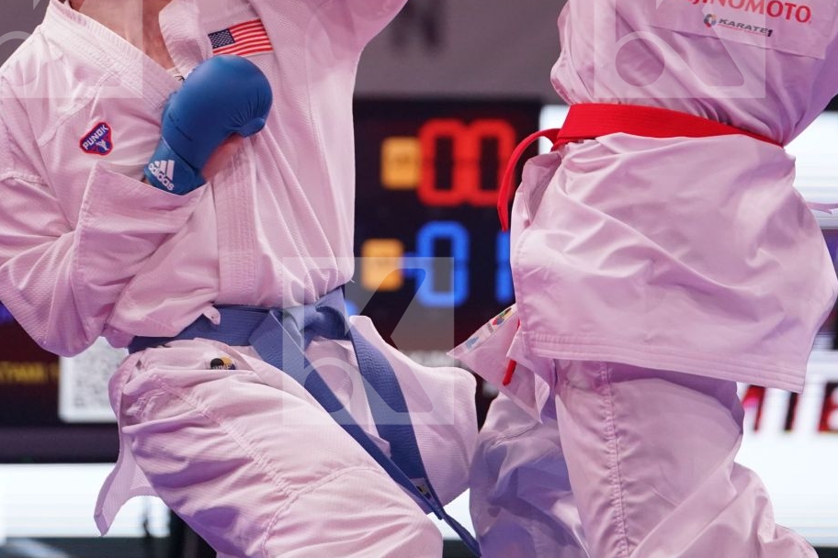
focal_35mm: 367
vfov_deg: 3.7
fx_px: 8542
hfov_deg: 5.6
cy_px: 15
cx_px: 368
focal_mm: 186
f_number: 2.8
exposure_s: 1/1000
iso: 3200
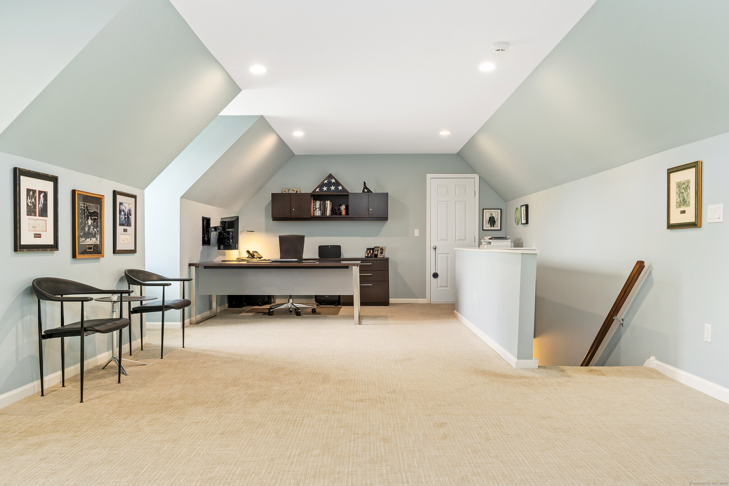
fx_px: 567
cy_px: 243
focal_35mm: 28
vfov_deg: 46.4
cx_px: 364
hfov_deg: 65.5
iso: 320
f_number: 8
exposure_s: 1
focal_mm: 28
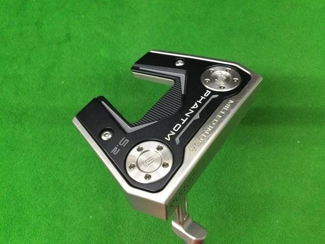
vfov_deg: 45.4
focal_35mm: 31
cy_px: 122
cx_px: 162
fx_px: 291
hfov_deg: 58.4
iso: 125
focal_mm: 3.3
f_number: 2.4
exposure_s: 1/30
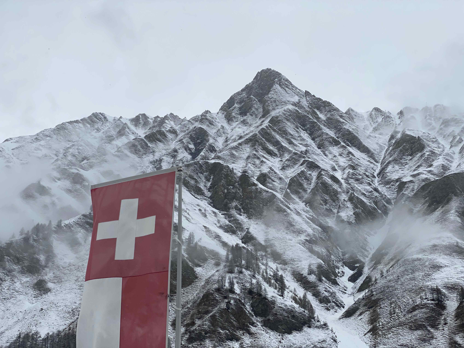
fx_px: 697
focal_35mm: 52
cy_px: 174
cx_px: 232
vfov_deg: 28.0
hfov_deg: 36.8
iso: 25
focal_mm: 6
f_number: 2
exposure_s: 1/5319
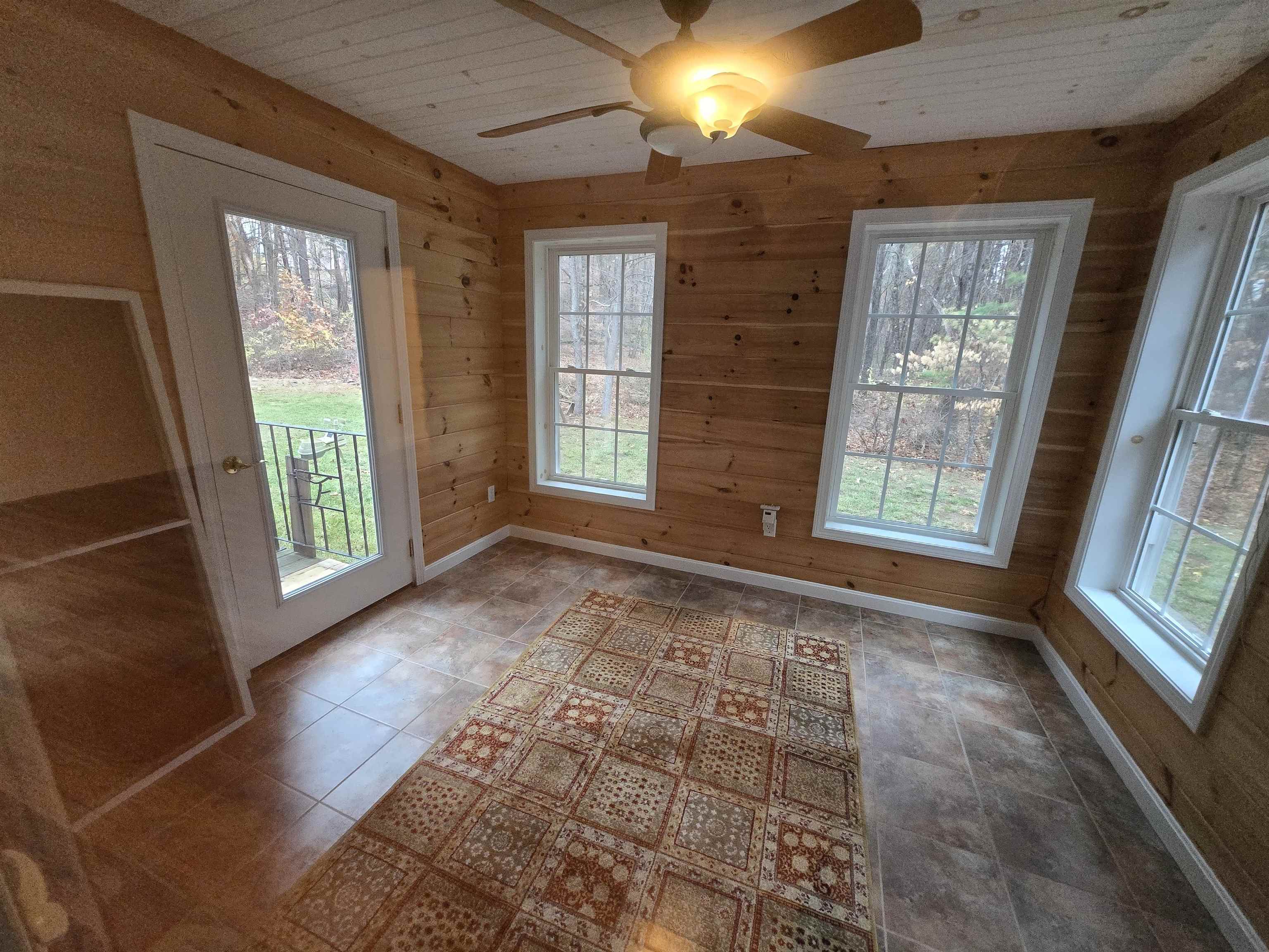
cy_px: 476
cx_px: 634
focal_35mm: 13
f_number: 2.2
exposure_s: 1/60
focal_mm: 1.7
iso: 500
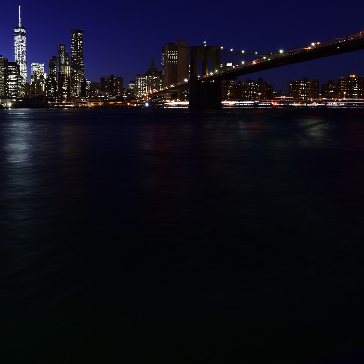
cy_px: 106
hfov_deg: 57.5
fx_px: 309
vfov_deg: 58.8
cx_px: 86
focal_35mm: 26
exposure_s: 6
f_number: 6.3
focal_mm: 8
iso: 100
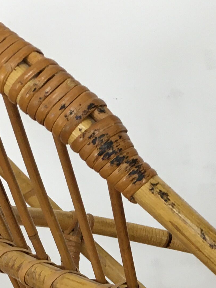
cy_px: 371
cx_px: 177
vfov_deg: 17.0
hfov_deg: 13.5
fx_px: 907
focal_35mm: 109
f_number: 2.2
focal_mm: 4.15
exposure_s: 1/33
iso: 25
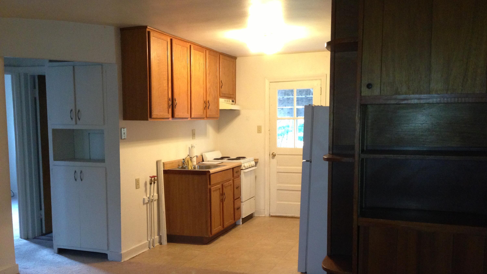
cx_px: 244
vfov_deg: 32.7
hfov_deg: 55.3
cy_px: 162
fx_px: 465
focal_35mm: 36
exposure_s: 1/20
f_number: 2.4
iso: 320
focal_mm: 4.13
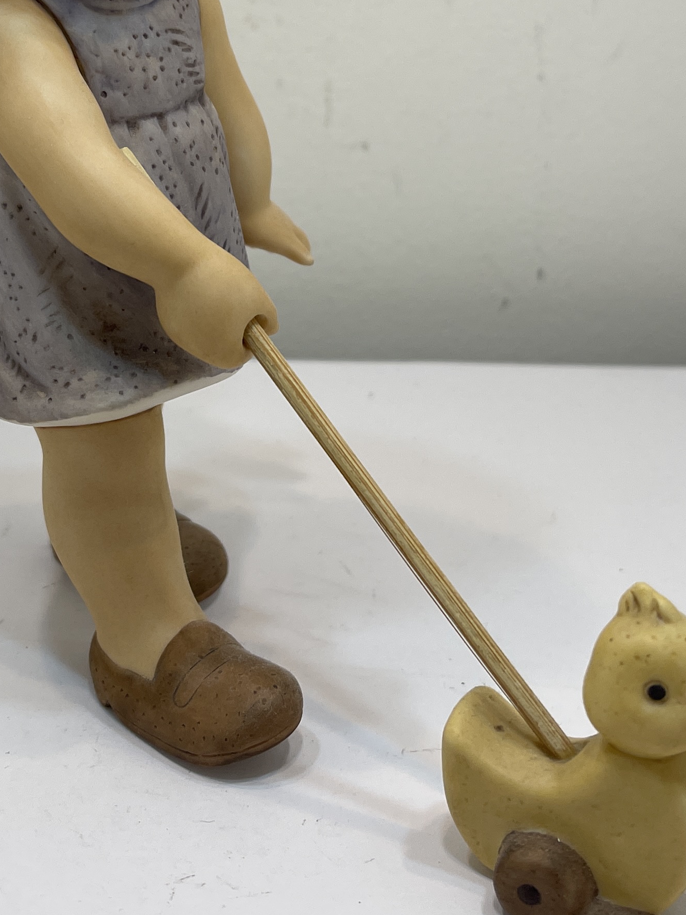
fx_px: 1506
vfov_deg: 33.3
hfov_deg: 25.6
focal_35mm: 57
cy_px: 255
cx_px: 293
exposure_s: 1/320
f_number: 1.6
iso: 32
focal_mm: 5.1
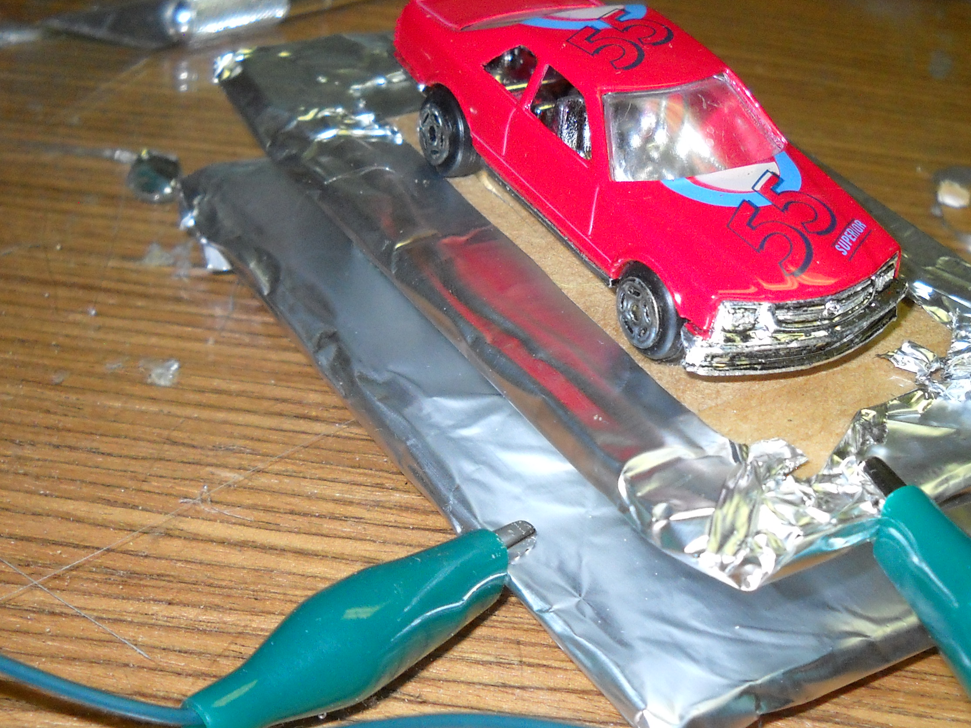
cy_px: 450
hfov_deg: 32.1
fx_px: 1683
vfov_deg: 24.4
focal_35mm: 60
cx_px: 571
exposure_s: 1/60
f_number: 5.5
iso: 366
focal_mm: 6.72
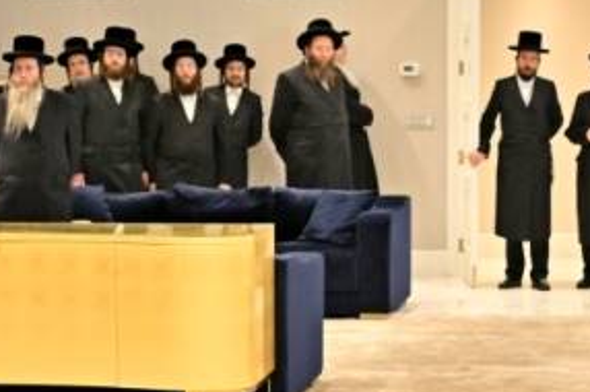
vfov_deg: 10.6
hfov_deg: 15.7
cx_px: 536
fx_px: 2112
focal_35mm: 129
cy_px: 219
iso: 1000
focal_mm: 24
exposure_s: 1/160
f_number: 4
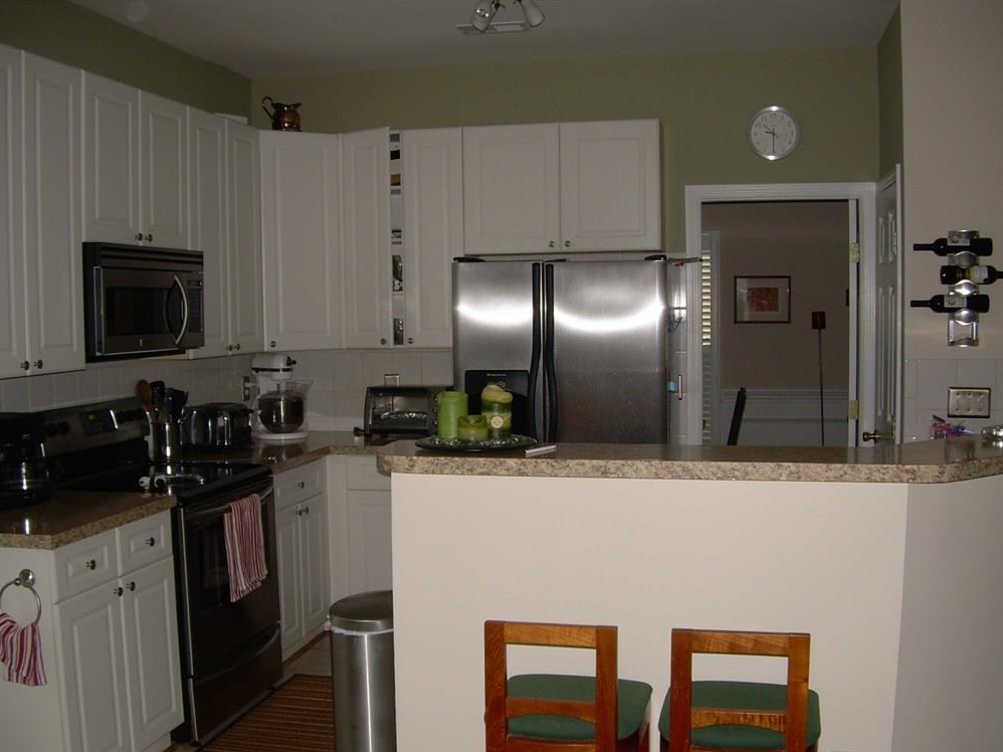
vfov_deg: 36.8
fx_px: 1130
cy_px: 384
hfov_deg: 47.9
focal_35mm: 39
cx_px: 495
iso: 84
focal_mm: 6.3
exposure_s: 1/60
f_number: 2.8
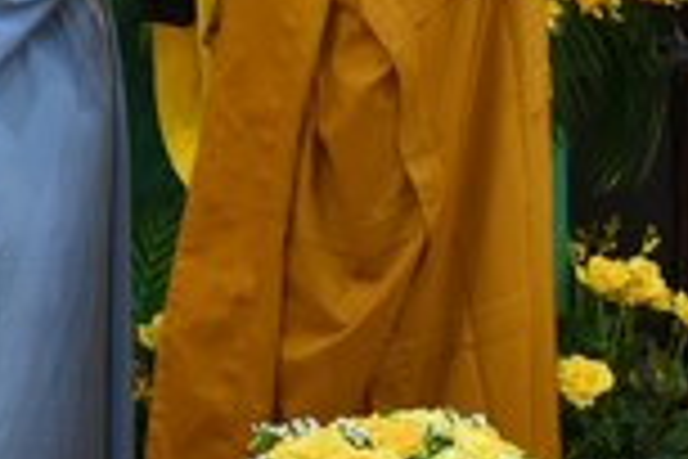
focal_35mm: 132
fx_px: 2522
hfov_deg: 15.1
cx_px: -108
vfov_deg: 10.2
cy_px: -135
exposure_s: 1/100
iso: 1600
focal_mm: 31
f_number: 5
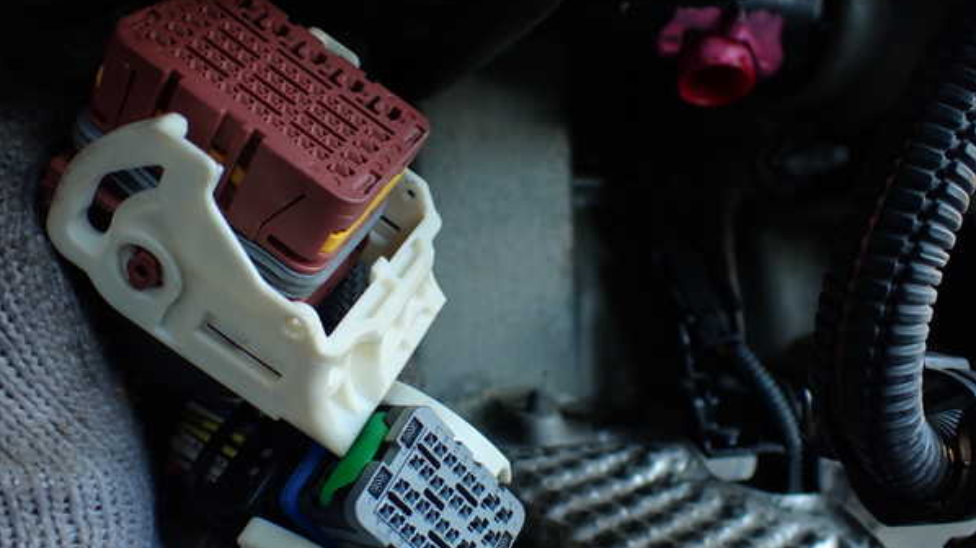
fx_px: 906
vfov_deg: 33.7
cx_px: 488
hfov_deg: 56.6
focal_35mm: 35
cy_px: 294
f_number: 2.4
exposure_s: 1/60
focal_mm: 5.79
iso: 100
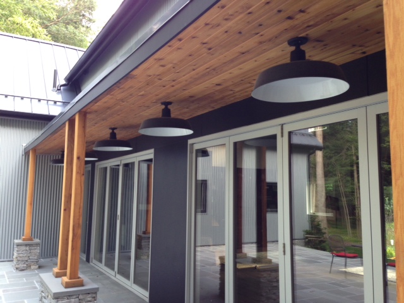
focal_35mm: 33
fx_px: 385
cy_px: 152
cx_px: 202
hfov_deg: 55.4
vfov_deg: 42.9
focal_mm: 4.12
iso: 50
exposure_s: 1/20
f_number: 2.4
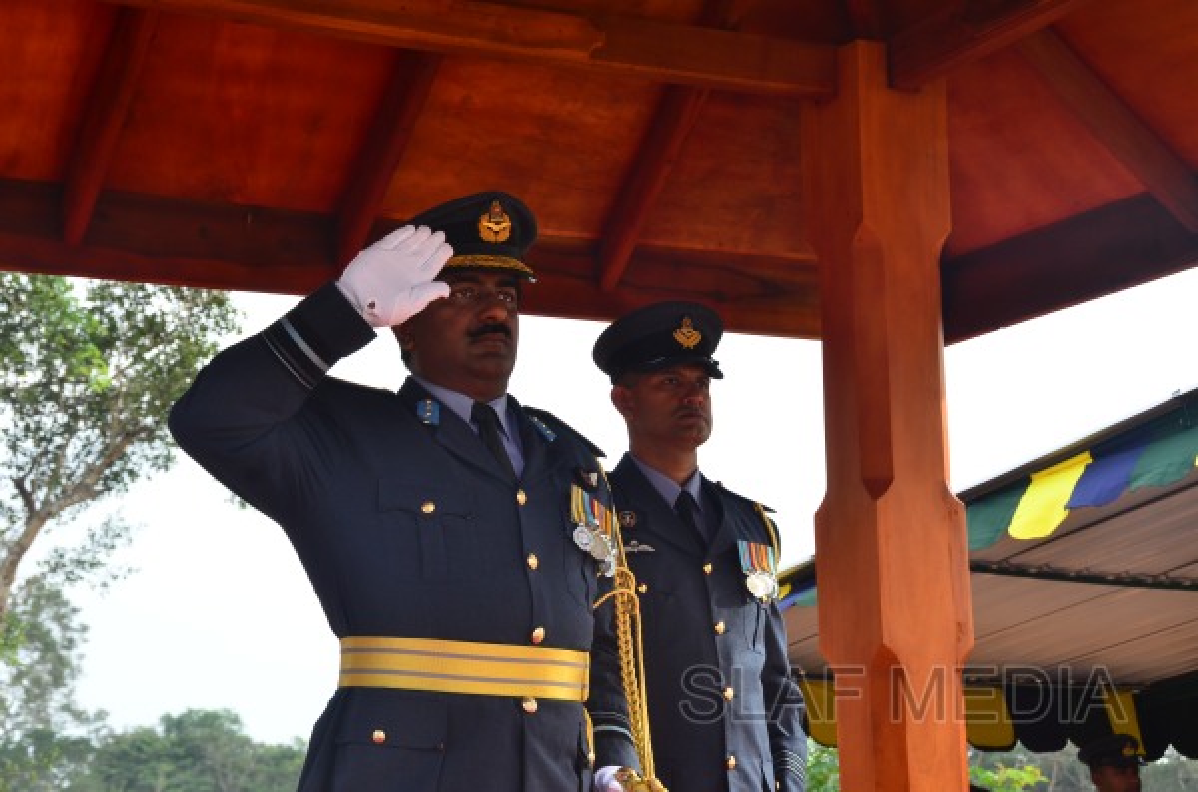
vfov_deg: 16.5
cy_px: 396
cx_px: 599
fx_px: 2739
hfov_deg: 24.7
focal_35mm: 82
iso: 320
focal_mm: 55
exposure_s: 1/125
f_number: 10
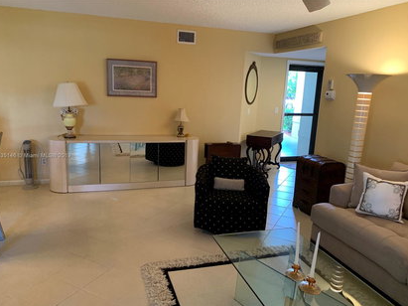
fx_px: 318
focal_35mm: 27
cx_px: 198
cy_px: 156
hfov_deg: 65.3
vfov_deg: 51.3
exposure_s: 1/60
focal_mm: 4.25
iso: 320
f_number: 1.8
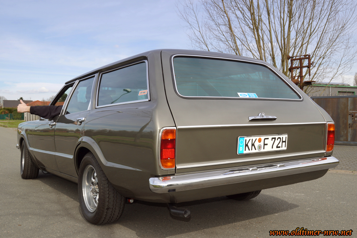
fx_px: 357
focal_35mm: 36
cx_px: 178
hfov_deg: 53.1
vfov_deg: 36.9
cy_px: 119
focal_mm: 24
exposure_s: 1/160
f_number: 8
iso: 100
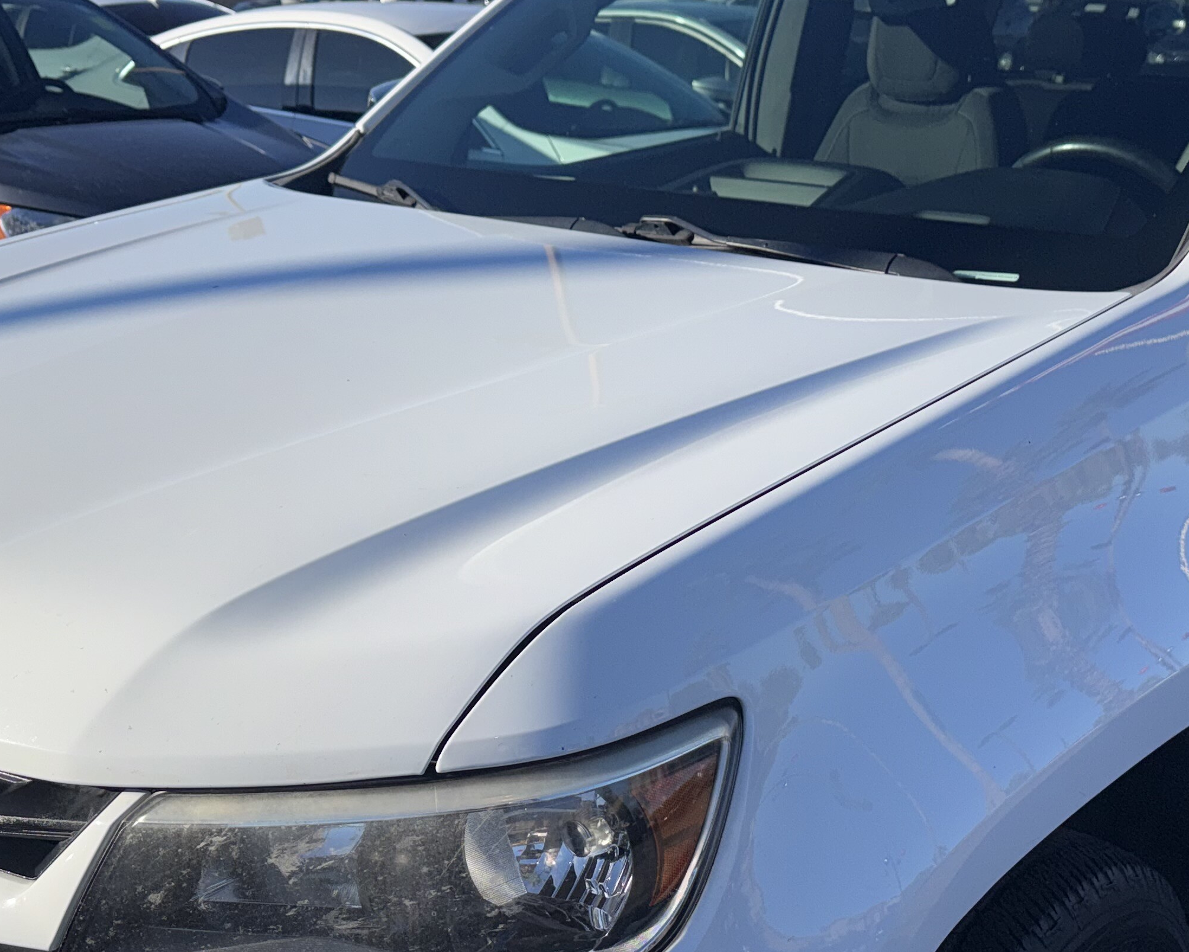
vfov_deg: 31.7
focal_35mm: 47
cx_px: 693
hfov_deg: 39.4
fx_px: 1654
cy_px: 665
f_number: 1.78
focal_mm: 6.76
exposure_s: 1/4975
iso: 64
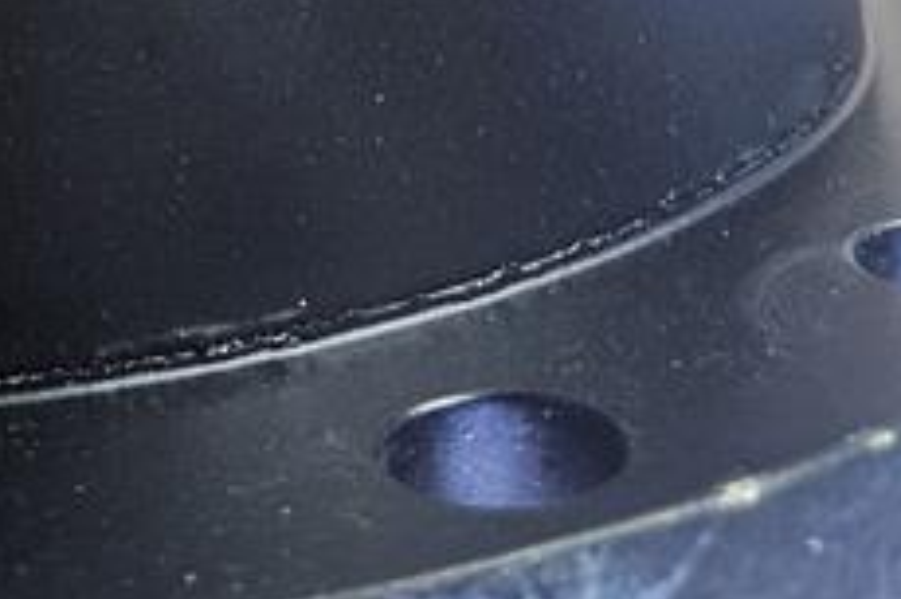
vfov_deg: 14.3
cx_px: -86
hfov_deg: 23.8
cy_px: -583
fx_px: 2001
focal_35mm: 80
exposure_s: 1/33.3
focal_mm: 5.4
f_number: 1.8
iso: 640
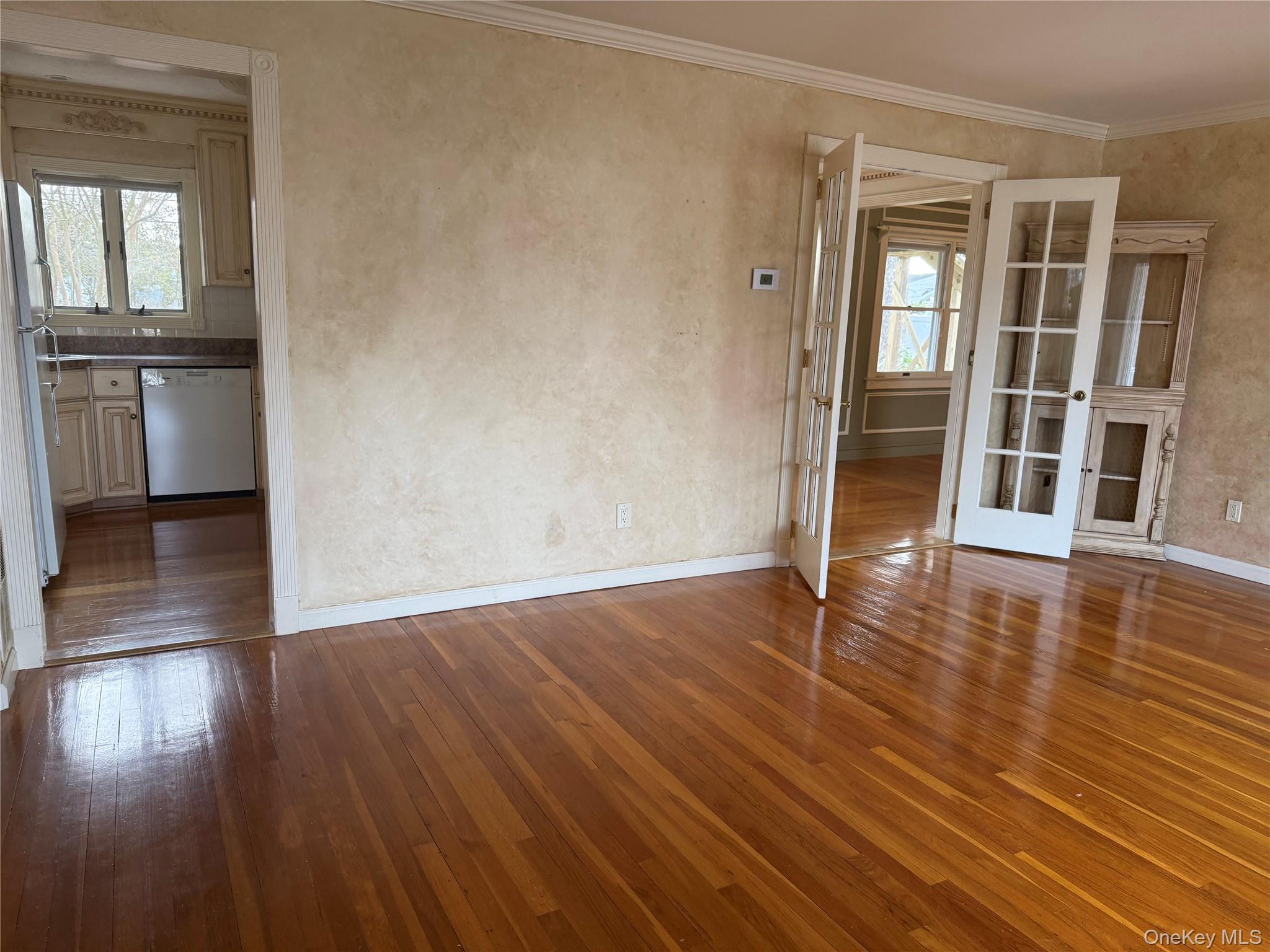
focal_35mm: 24
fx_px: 881
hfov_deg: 71.6
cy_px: 476
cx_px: 635
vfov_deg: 56.8
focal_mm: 6.76
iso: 125
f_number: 1.78
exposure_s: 1/120
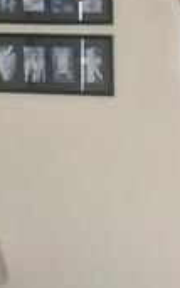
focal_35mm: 114
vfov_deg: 17.8
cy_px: 291
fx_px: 894
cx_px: 225
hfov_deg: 11.2
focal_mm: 5.54
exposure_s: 1/100
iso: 800
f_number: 1.8
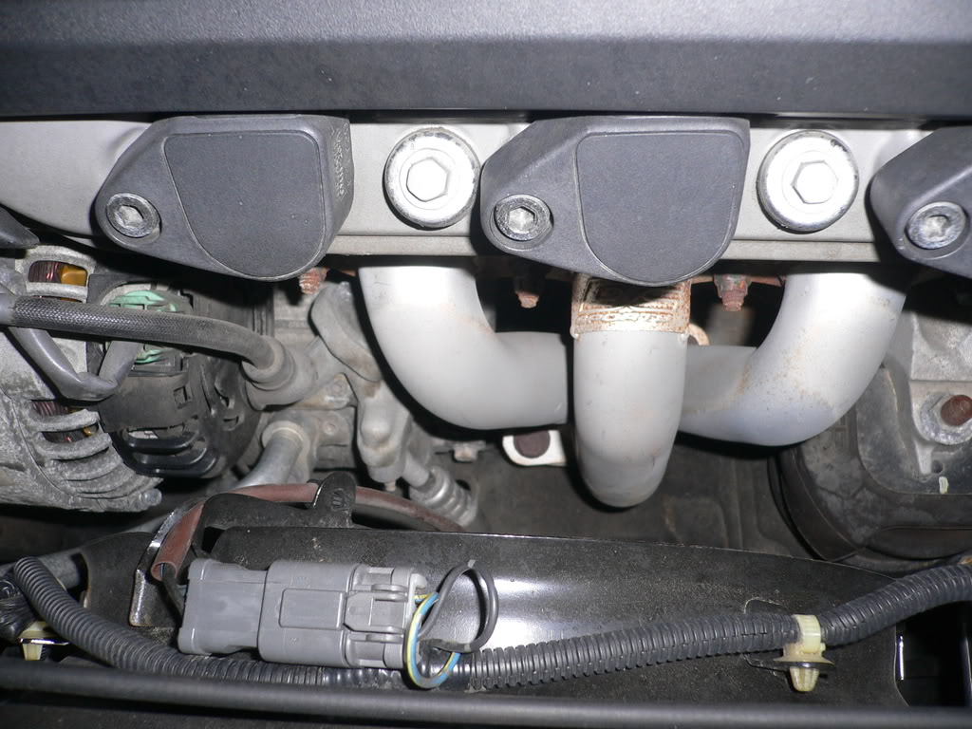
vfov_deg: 40.7
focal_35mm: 35
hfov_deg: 52.6
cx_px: 486
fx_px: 983
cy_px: 364
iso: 100
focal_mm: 5.8
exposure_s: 1/60
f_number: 2.8
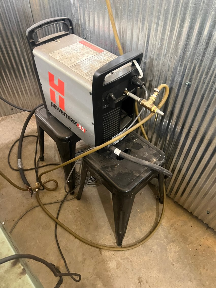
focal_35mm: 26
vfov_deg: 67.3
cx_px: 108
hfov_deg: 53.1
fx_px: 216
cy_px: 144
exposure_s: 1/60
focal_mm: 5.7
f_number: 1.5
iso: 500
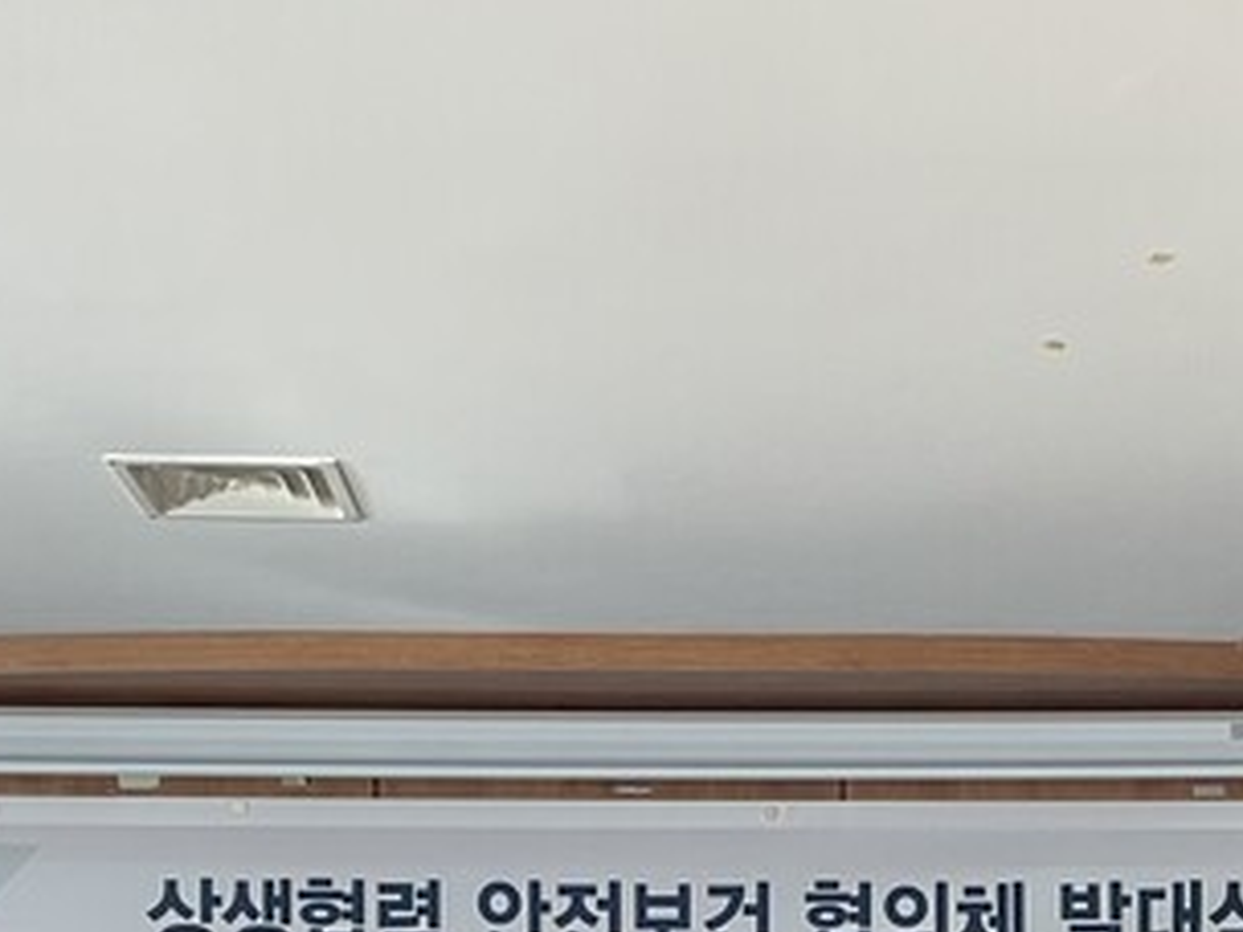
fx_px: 2944
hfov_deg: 23.8
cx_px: 728
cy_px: 1292
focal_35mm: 82
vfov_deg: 16.7
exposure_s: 1/60
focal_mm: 4.2
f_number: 1.6
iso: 160
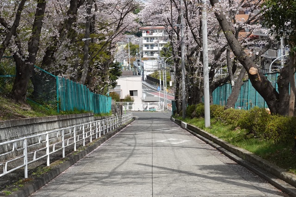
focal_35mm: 89
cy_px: 98
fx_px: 732
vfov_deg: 15.4
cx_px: 148
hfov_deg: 22.9
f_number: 8
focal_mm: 32.7
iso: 1000
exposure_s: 1/500
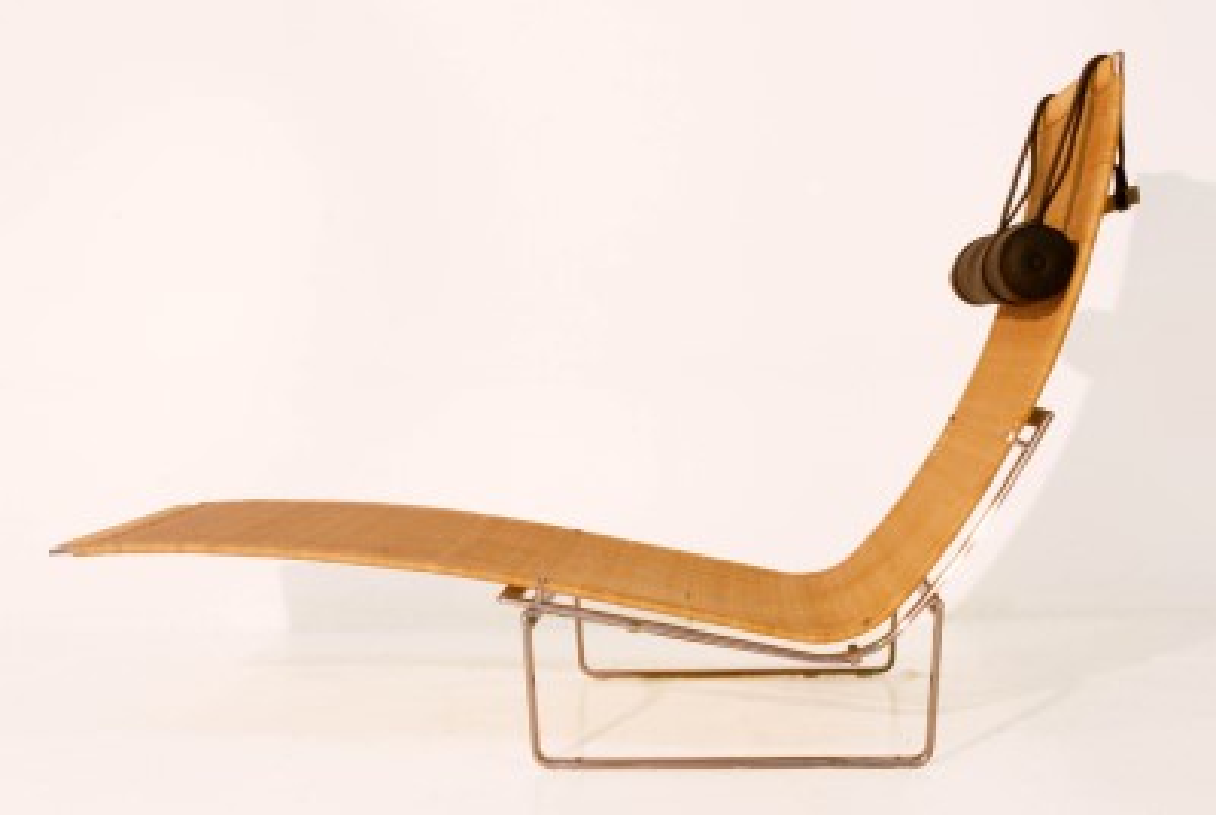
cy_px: 408
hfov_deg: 47.9
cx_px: 608
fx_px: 1370
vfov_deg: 33.1
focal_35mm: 40
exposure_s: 1/2.5
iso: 320
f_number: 25
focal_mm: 27
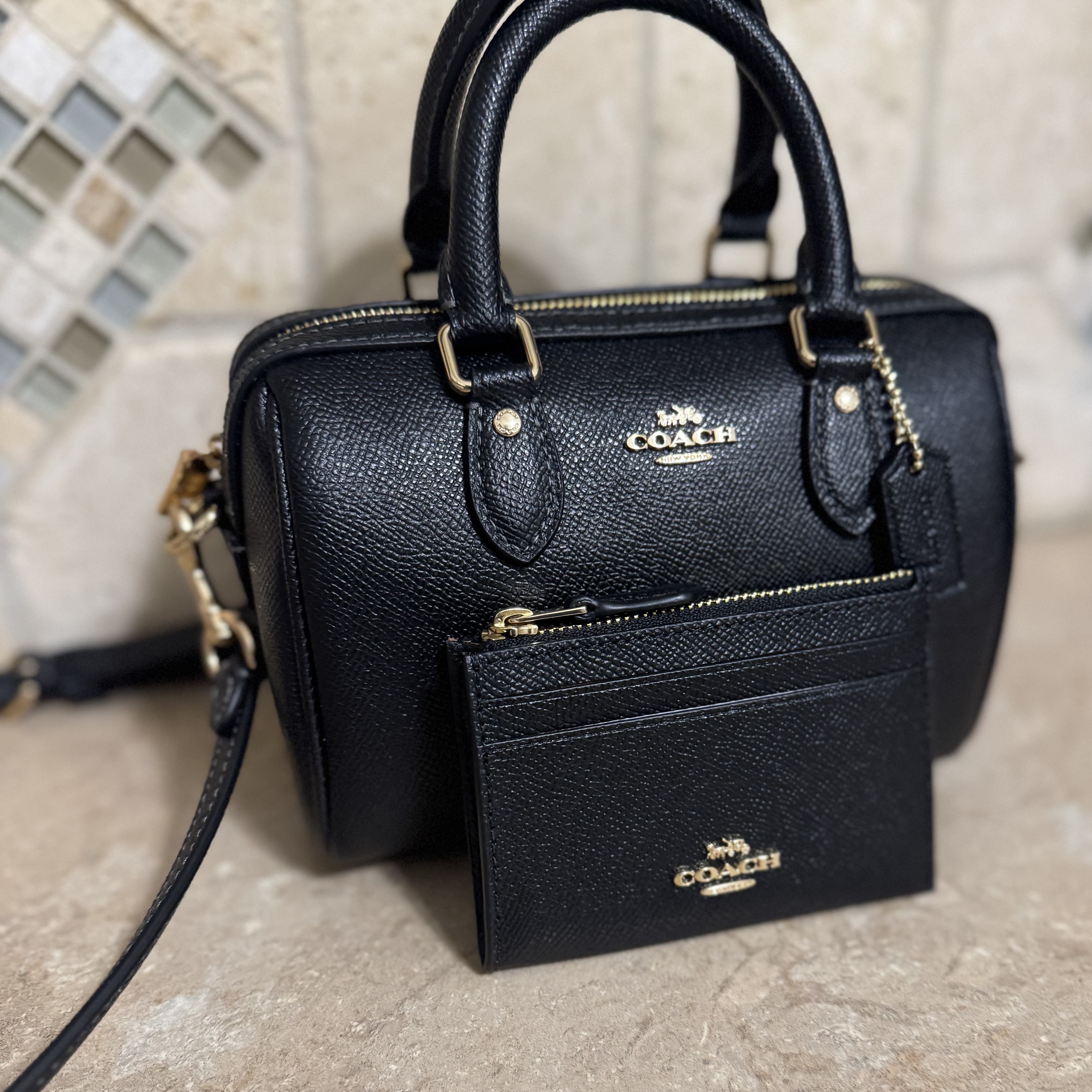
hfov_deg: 54.0
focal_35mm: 30
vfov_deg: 53.7
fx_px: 1071
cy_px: 651
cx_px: 576
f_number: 1.78
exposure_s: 1/60
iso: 500
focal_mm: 6.76
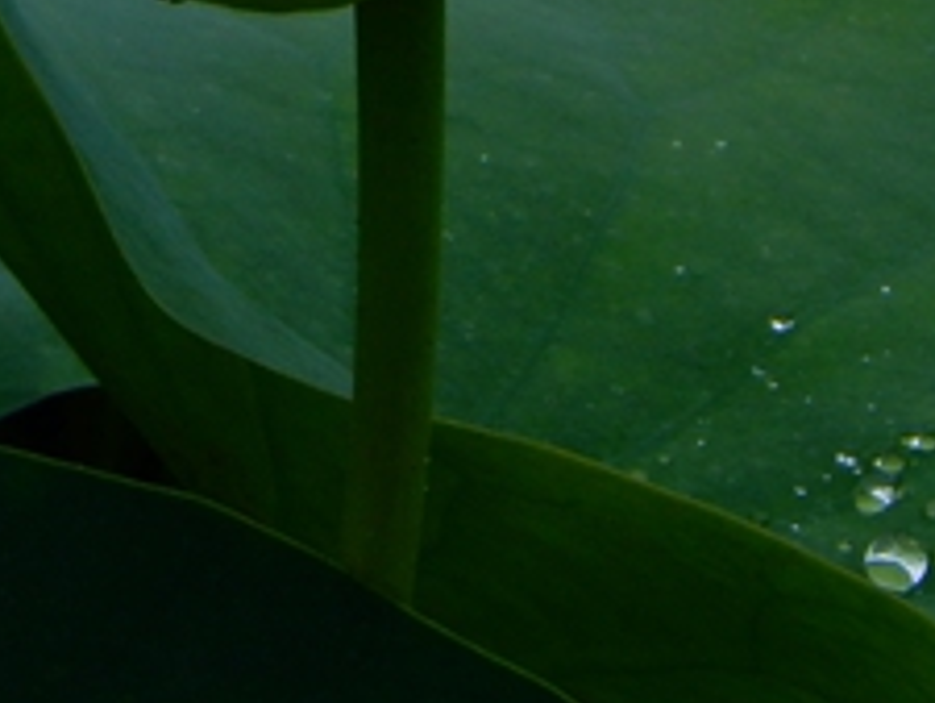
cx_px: 170
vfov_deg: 2.3
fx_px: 17269
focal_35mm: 639
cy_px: -603
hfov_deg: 3.1
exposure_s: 1/200
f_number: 5.7
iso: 125
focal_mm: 30.3
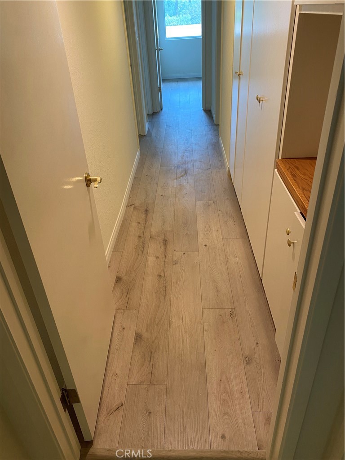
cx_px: 172
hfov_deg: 53.1
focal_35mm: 26
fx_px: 346
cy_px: 230
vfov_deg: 67.3
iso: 100
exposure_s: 1/60
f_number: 1.8
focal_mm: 4.25
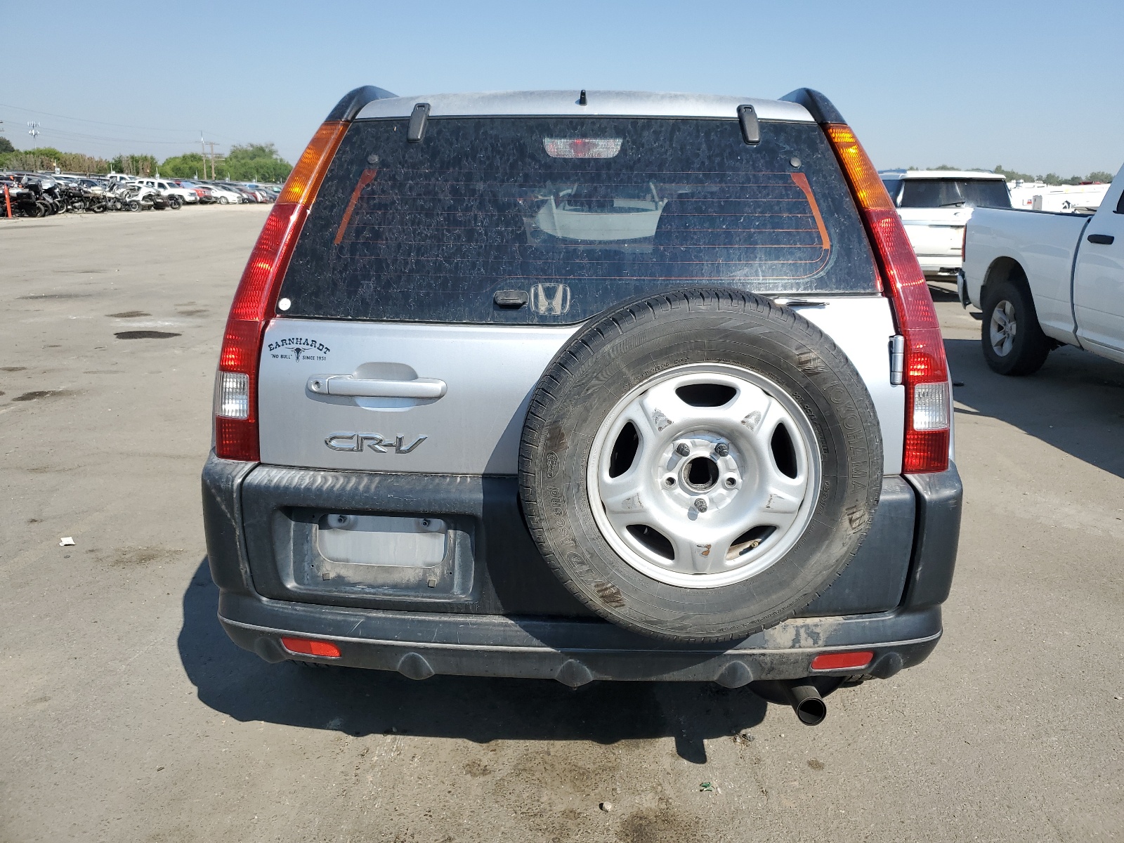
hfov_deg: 67.3
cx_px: 562
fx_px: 844
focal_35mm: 26
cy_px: 422
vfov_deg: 53.1
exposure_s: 1/2500
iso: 50
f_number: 1.5
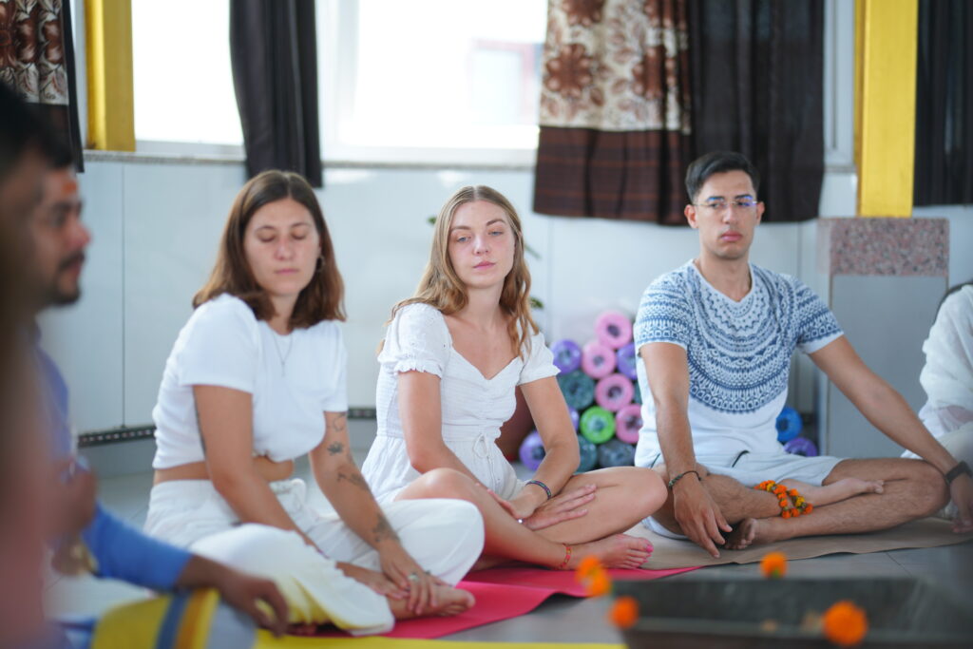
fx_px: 2298
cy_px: 324
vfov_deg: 16.1
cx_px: 486
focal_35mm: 85
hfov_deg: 23.9
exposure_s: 1/125
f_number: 1.4
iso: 100
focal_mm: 85
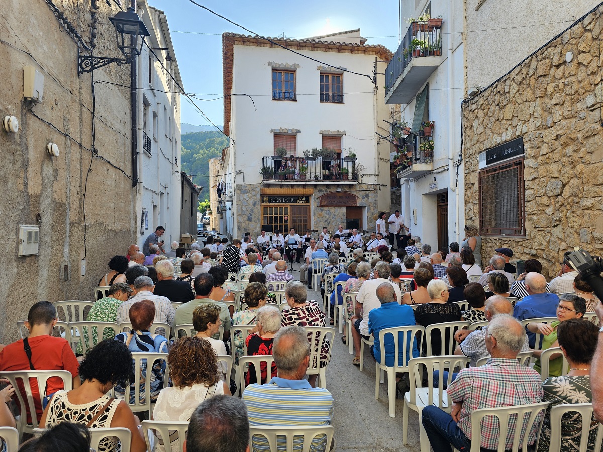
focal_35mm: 23
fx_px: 401
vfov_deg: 58.9
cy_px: 226
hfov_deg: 73.9
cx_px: 302
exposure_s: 1/133
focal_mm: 6.3
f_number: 1.7
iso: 10
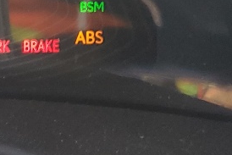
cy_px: -103
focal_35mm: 158
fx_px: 1019
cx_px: -349
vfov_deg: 8.4
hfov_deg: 10.8
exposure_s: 1/120
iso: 75
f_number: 1.5
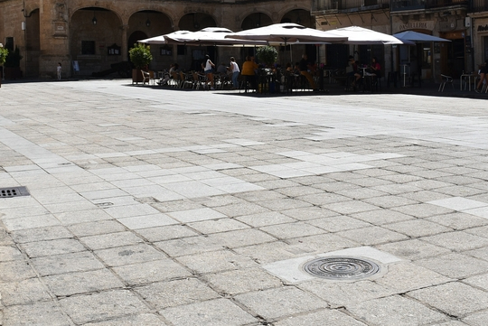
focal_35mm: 50
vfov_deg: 26.5
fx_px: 678
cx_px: 251
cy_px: 65
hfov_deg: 39.6
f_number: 10
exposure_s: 1/400
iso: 200
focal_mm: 20
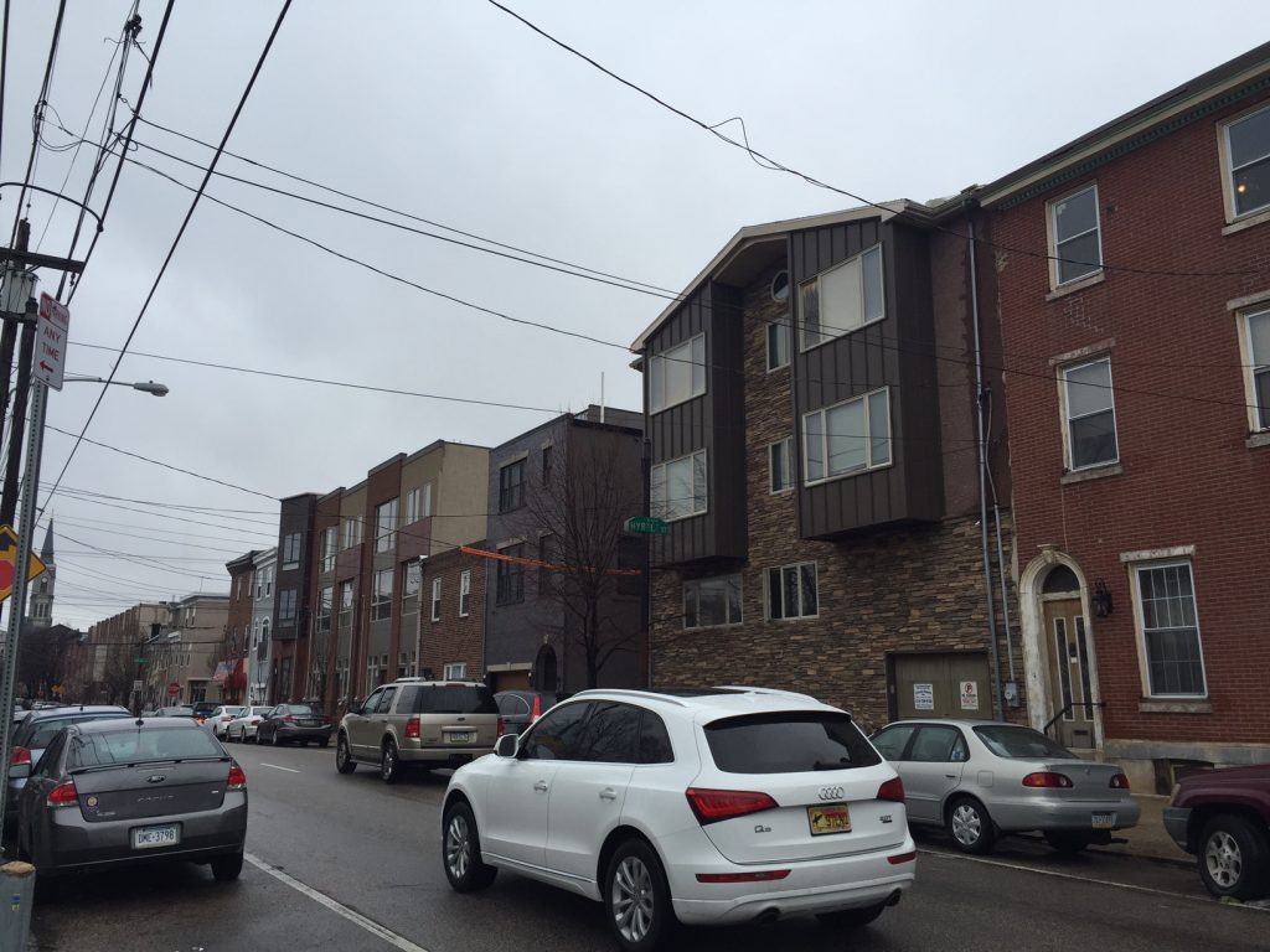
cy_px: 476
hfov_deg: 61.7
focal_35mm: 29
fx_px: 1064
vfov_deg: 48.2
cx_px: 635
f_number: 2.2
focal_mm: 4.15
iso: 32
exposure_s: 1/807
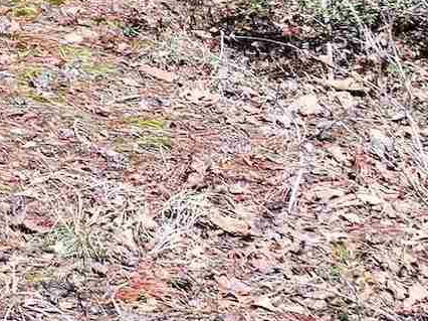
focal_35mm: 141
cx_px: -567
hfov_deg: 11.7
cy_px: -354
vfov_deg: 9.7
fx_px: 1742
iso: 100
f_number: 2.8
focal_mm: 12.29
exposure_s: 1/800
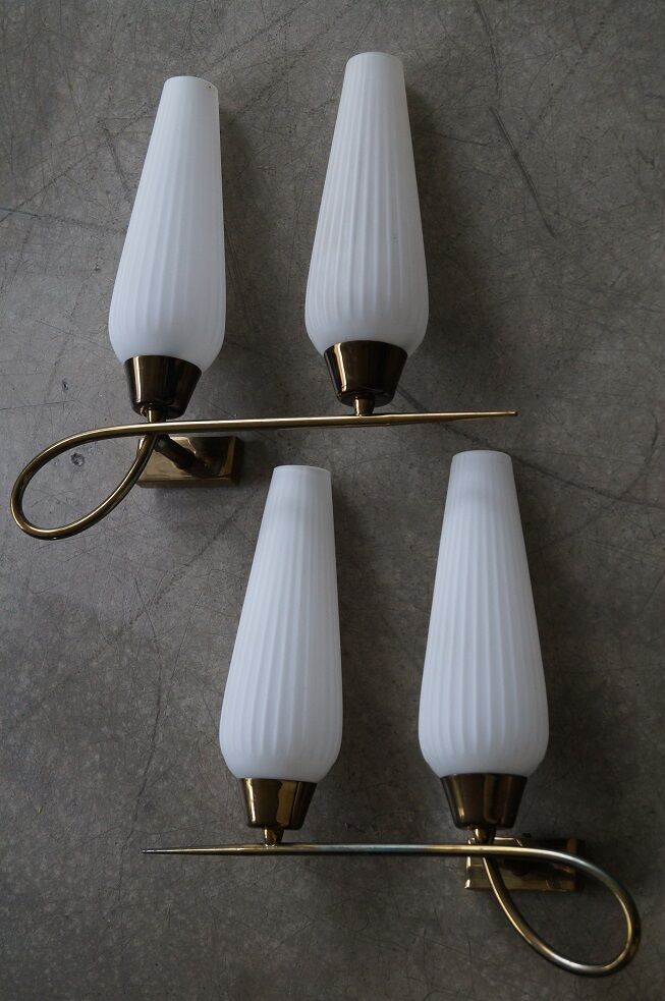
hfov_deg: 22.6
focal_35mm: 60
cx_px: 332
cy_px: 500
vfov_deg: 33.4
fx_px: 1666
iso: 640
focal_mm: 40
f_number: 5.6
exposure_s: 1/80
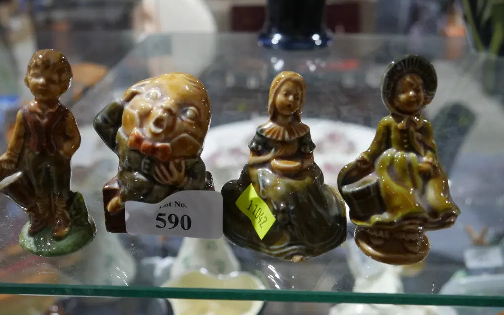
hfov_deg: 46.2
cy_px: 158
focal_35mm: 43
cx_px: 252
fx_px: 591
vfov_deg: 29.9
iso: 500
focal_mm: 20
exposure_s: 1/60
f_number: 4.4
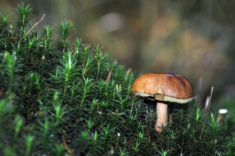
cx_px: 125
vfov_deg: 8.5
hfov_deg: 12.8
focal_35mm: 161
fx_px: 1047
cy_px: 80
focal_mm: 95
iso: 200
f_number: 5.6
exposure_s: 1/125
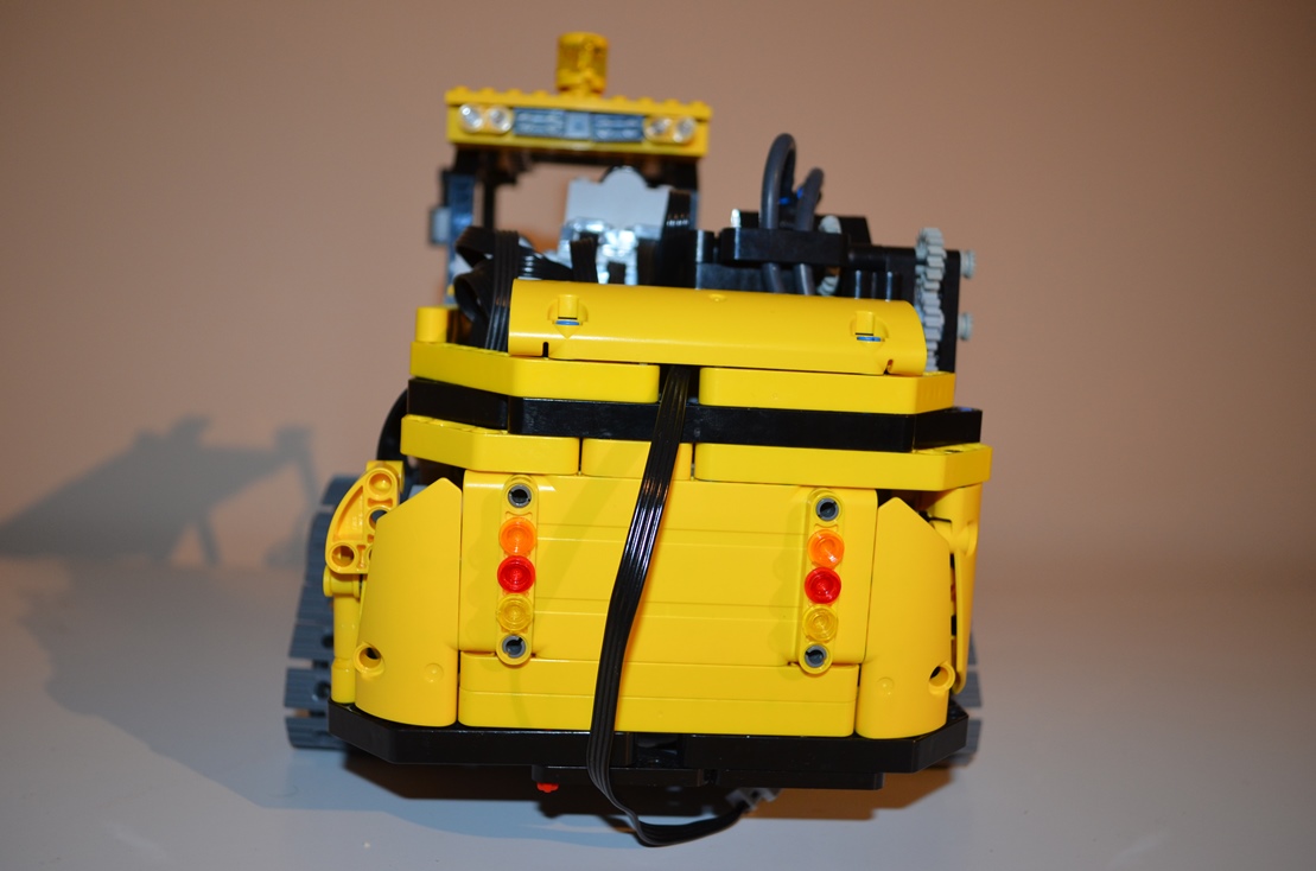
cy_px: 436
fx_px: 1204
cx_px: 658
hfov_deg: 57.3
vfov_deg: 39.8
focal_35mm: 33
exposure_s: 1/60
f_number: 3.8
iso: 500
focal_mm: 22
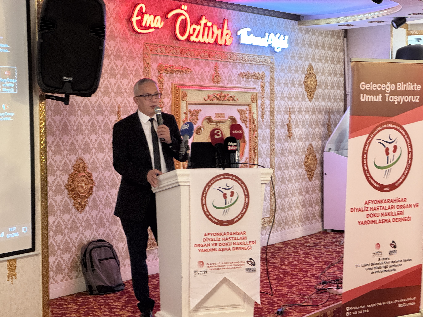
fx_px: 941
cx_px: 212
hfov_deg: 25.3
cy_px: 158
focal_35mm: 77
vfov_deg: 19.1
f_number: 2.8
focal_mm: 9
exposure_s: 1/50
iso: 400
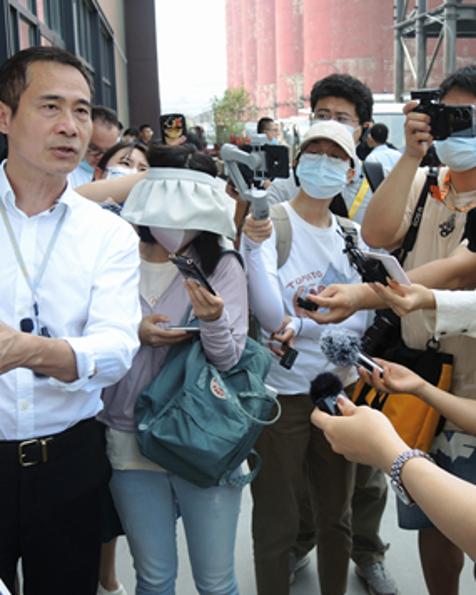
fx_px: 810
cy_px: 311
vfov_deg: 40.3
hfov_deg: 32.6
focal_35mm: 46
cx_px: 292
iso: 80
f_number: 2
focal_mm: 6
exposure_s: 1/800
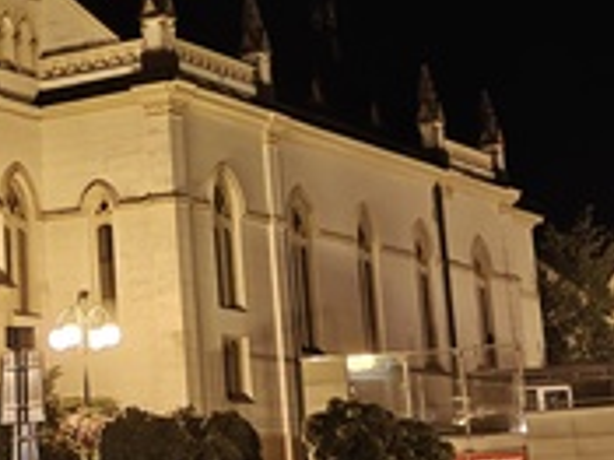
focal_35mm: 117
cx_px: -18
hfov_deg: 16.5
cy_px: -65
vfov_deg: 12.4
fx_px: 2074
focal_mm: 5.59
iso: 4000
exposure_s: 1/20
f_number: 1.8
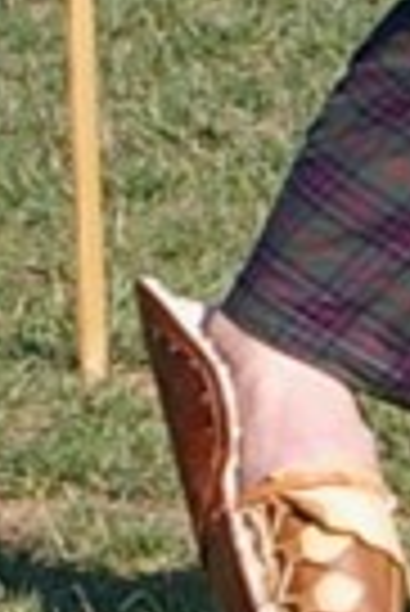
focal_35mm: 363
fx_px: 6188
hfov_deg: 3.8
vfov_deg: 5.6
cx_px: 617
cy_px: -317
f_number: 11
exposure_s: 1/350
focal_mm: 55
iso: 400
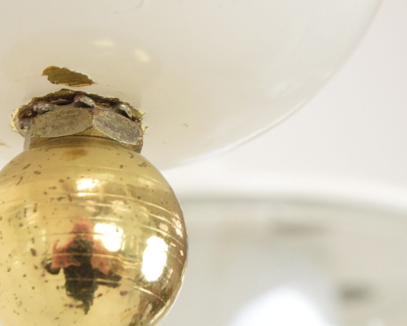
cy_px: 218
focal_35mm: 151
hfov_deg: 12.7
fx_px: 1819
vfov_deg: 10.2
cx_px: 78
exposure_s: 1/100
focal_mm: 42
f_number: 11
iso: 1600
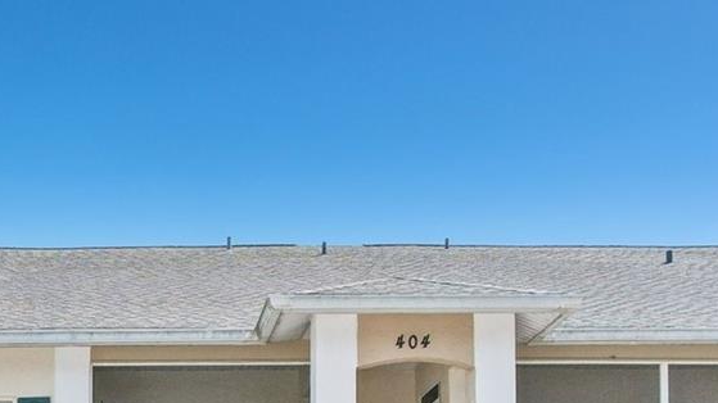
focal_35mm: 66
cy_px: 622
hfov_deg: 30.7
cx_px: 95
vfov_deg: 16.5
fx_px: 1256
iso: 100
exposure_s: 1/2500
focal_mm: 8.4
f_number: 2.8
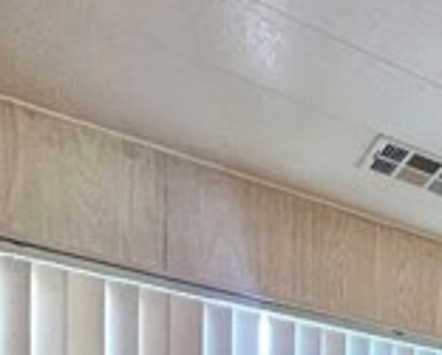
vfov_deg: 21.6
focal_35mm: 52
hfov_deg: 19.7
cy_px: 599
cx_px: 873
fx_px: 681
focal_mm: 1.57
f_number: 1.8
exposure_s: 1/60
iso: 400
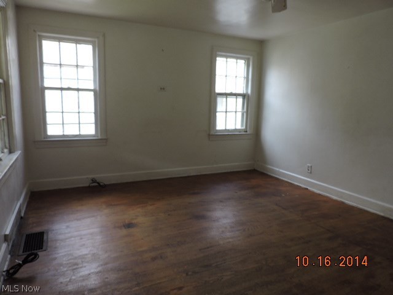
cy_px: 148
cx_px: 196
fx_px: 272
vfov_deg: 56.8
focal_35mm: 24
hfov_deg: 71.6
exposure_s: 1/30
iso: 100
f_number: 3
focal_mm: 4.3
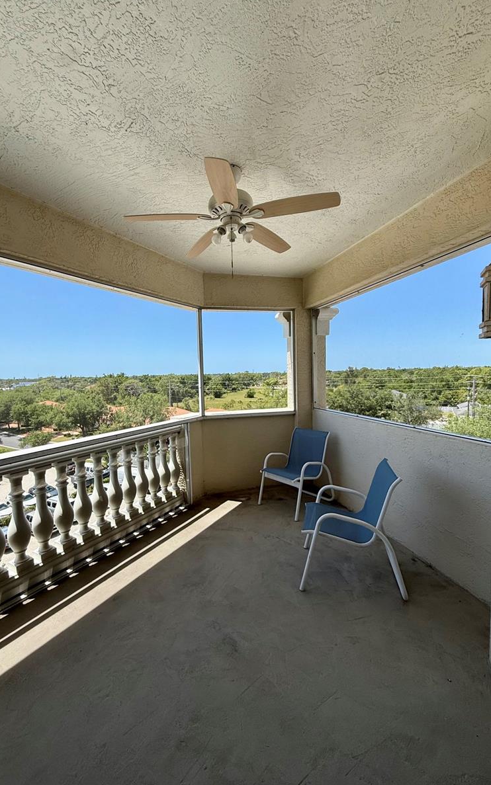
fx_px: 321
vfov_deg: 101.5
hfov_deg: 74.7
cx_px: 228
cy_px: 393
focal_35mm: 15
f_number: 2.2
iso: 50
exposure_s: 1/830
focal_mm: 2.22
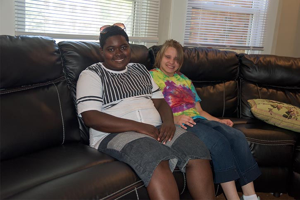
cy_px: 100
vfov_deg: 36.9
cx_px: 150
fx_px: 300
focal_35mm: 36
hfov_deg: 53.1
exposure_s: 1/250
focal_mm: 36
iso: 640
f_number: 2.8
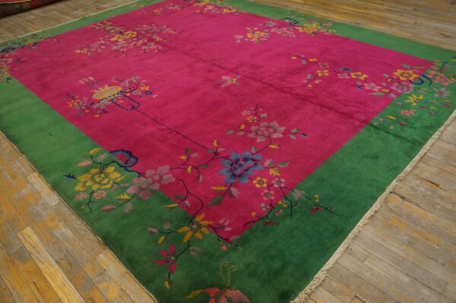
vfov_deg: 47.9
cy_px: 152
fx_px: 342
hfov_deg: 67.4
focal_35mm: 27
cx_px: 228
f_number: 4
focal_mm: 18
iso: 640
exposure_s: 1/60
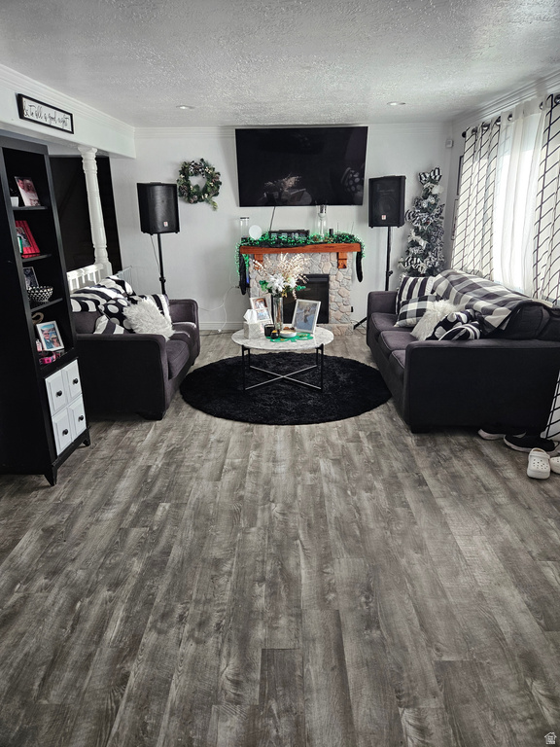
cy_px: 374
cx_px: 280
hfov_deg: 58.9
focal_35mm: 23
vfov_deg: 73.9
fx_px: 496
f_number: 1.8
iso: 200
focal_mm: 5.4
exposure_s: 1/207
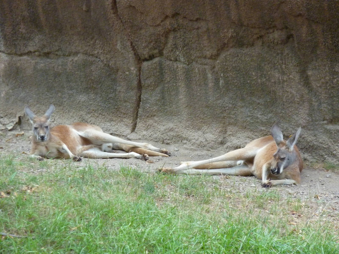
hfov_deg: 9.4
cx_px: 170
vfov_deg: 7.1
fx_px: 2057
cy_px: 127
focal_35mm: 210
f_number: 4.6
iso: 400
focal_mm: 34.4
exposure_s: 1/100
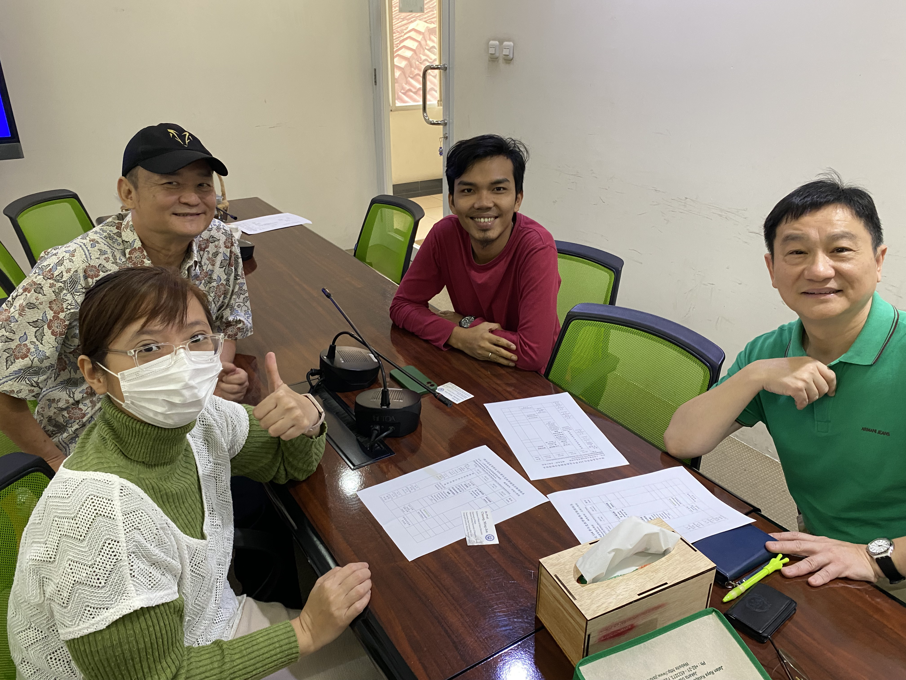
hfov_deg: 67.3
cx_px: 453
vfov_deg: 53.1
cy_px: 340
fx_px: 680
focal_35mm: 26
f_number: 1.8
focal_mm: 4.25
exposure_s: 1/50
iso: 250
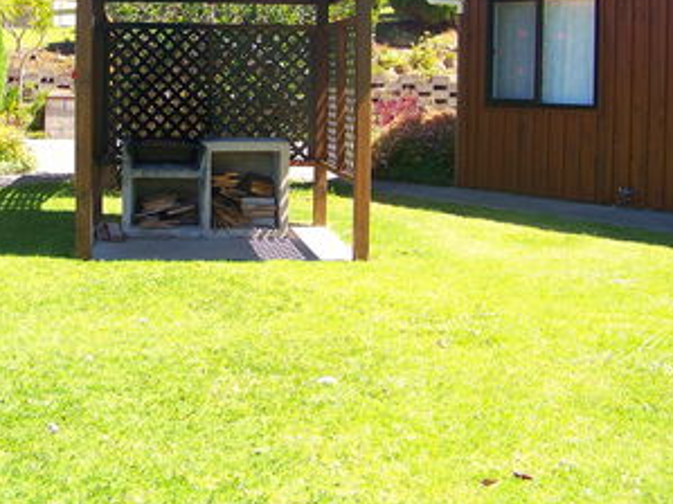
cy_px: 124
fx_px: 1030
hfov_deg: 35.8
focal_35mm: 53
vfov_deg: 27.1
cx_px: 216
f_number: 2.8
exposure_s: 1/250
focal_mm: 5.85
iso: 64
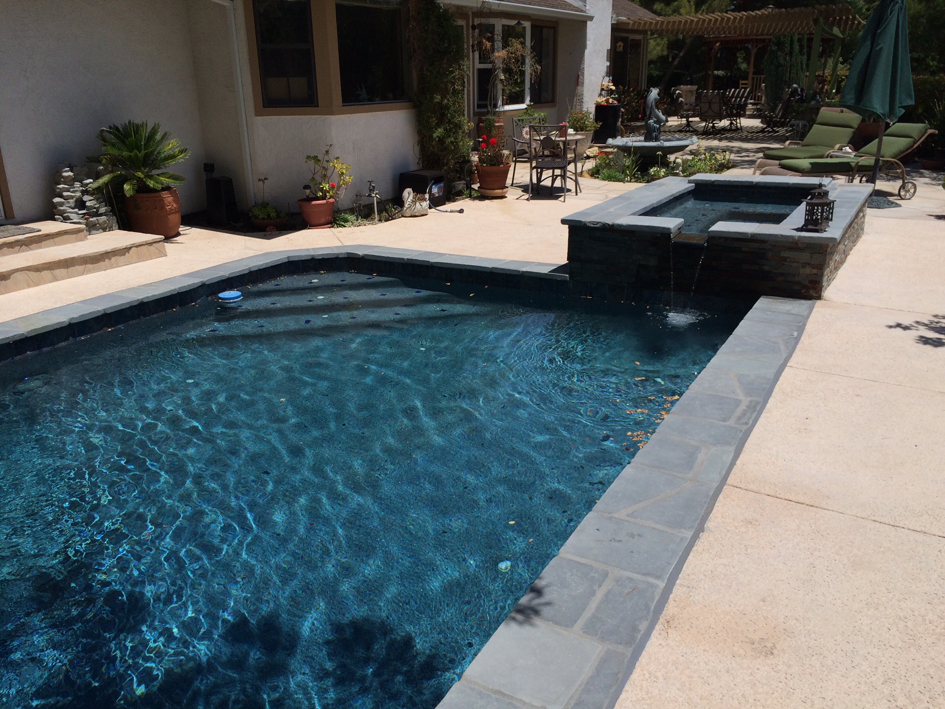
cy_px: 354
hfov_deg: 61.7
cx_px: 472
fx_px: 792
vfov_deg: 48.2
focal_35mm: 29
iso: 40
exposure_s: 1/4566
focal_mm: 4.15
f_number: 2.2
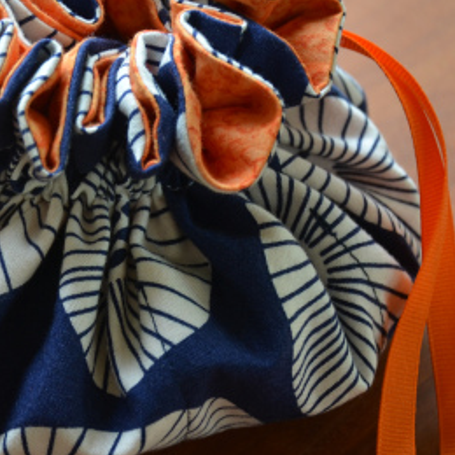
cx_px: 80
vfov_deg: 14.6
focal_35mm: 119
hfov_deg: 14.6
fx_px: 1770
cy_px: 156
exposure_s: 1/60
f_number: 4.5
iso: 400
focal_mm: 38
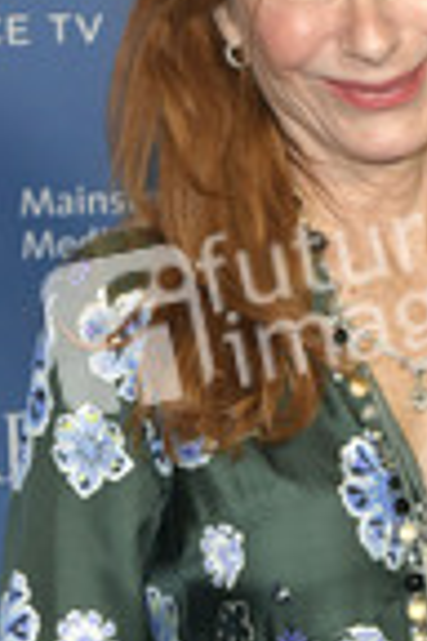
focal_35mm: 161
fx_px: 2864
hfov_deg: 8.5
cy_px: 534
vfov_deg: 12.7
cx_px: 400
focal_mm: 58
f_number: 6.3
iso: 2000
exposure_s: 1/200
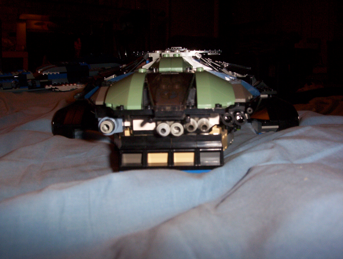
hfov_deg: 47.8
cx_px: 172
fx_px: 387
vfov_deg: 37.0
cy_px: 130
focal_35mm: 39
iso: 140
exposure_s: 1/30
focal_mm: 6
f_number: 4.5
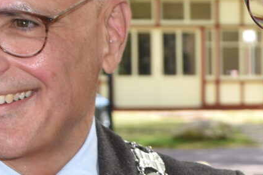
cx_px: 321
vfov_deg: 4.7
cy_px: 336
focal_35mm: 287
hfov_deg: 7.1
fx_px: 2096
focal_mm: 32
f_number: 5.6
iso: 125
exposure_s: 1/125
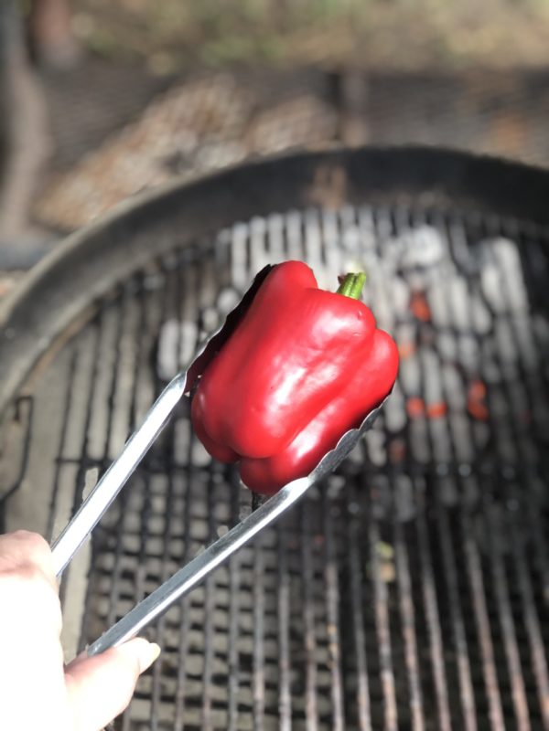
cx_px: 274
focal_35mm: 57
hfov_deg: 25.7
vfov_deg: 33.8
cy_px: 366
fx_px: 1205
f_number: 2.8
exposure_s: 1/30
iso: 40
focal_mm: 6.6
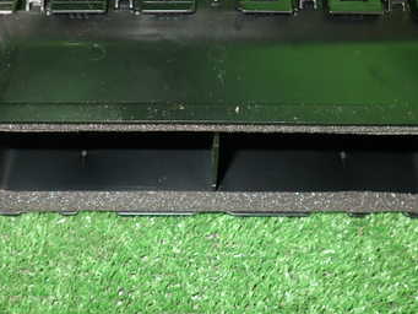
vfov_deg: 32.6
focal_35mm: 44
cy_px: 101
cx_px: 201
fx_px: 532
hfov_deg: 42.9
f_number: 5.6
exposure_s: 1/30
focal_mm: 4.5
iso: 125
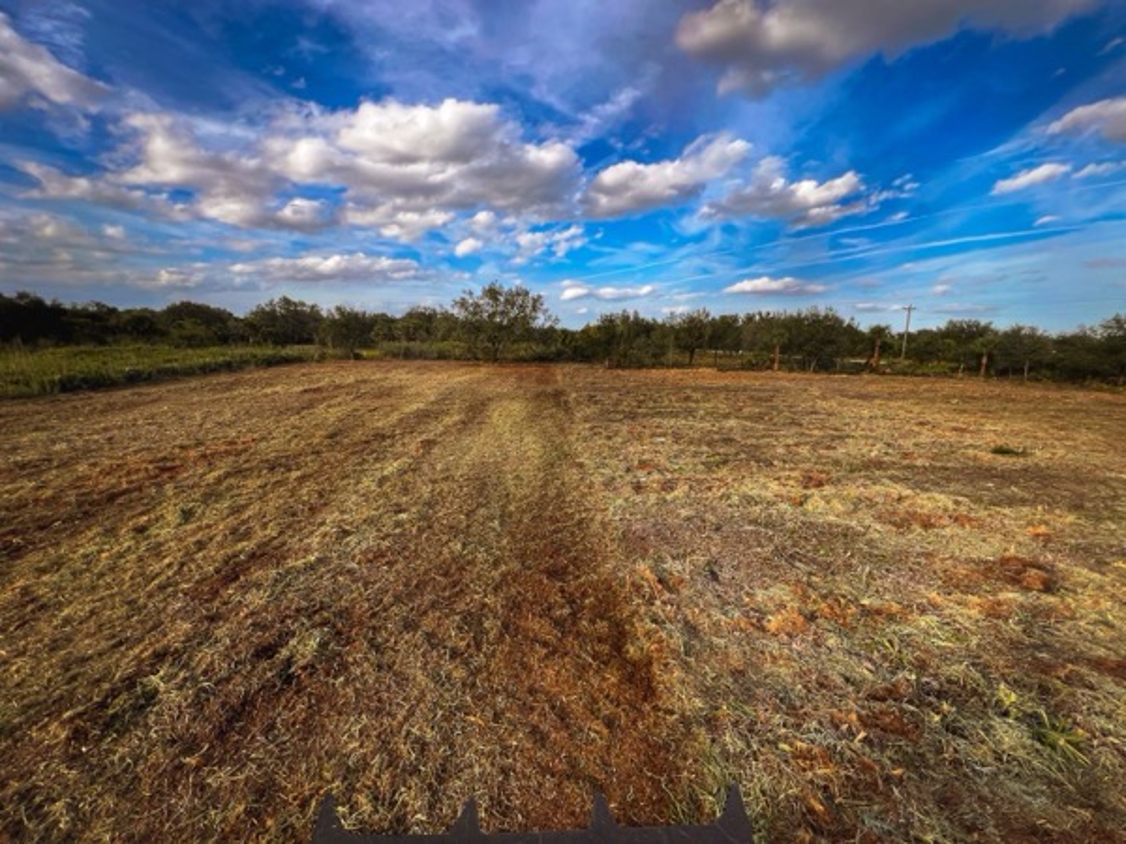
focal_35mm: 13
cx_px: 563
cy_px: 422
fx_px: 423
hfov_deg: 106.2
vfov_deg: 89.9
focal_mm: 1.57
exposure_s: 1/640
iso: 32
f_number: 1.8
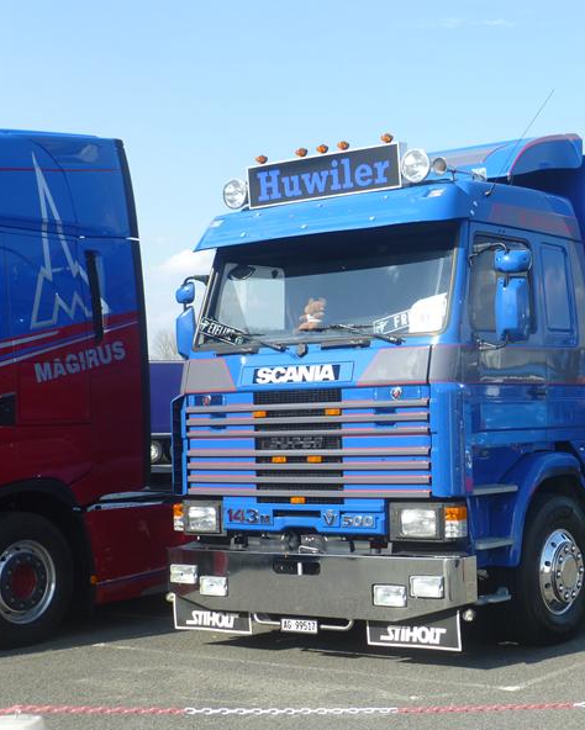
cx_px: 486
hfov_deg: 24.1
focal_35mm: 62
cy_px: 369
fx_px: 1341
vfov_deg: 30.5
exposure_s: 1/400
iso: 100
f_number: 4.2
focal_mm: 8.5
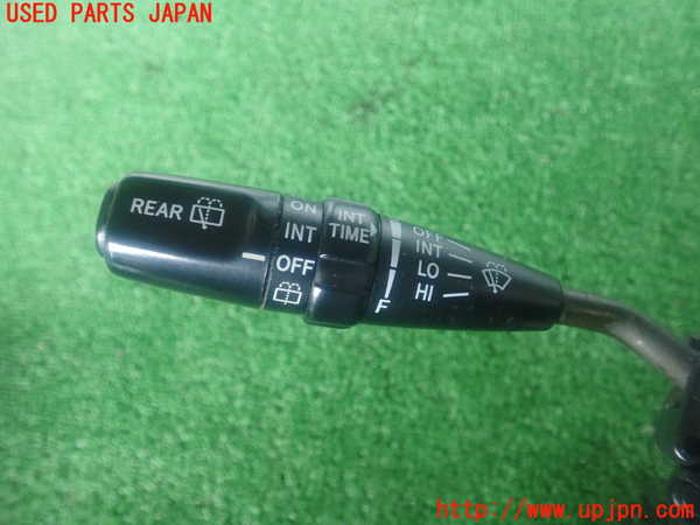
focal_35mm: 30
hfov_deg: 60.0
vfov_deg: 46.8
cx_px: 350
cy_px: 262
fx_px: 607
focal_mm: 5.5
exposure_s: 1/60
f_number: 2.3
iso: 800
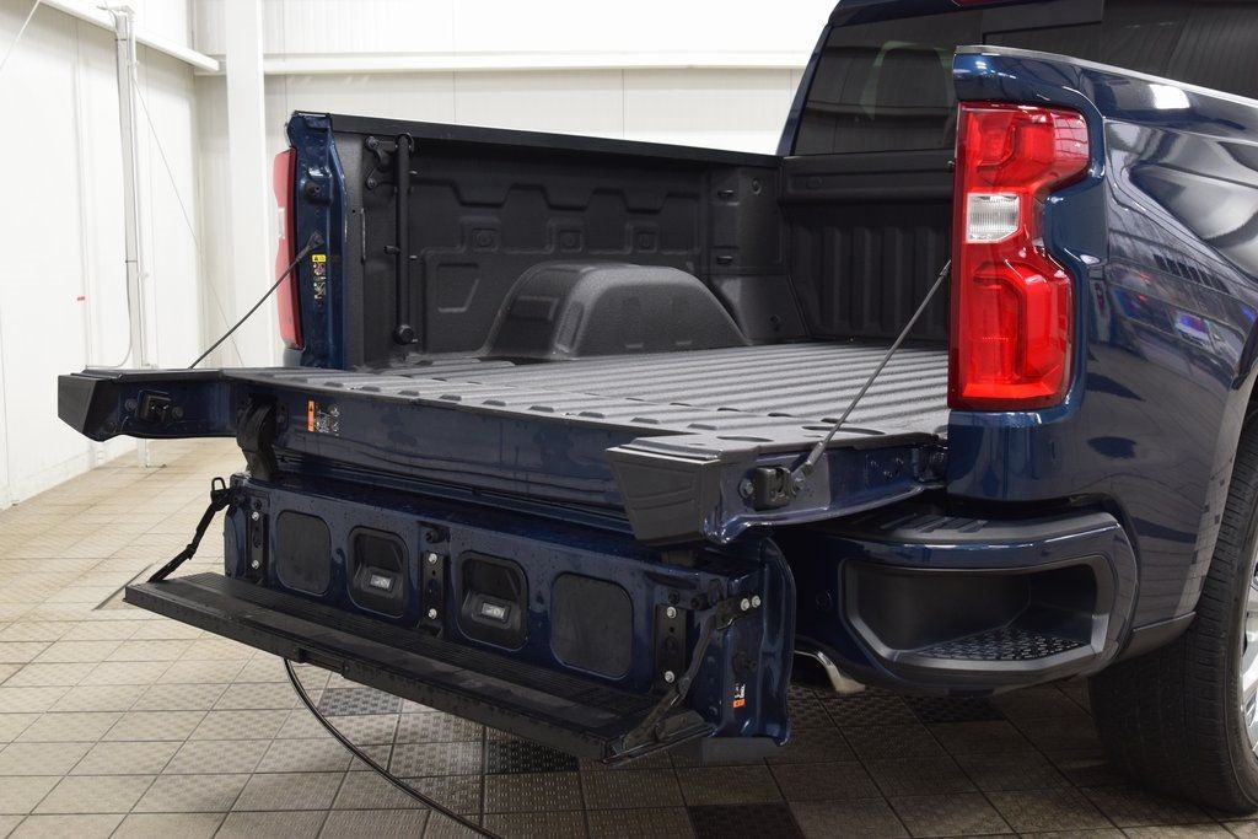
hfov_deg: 47.9
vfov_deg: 33.0
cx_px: 629
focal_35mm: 40
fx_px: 1415
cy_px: 420
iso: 900
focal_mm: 27
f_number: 6.3
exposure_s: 1/15
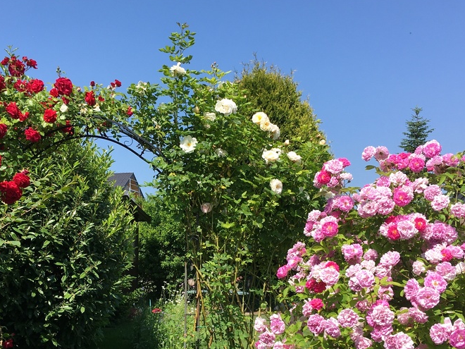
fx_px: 604
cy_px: 250
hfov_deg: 42.1
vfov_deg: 31.7
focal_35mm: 45
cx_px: 218
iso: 25
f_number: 2.2
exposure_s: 1/1083
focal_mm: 4.15
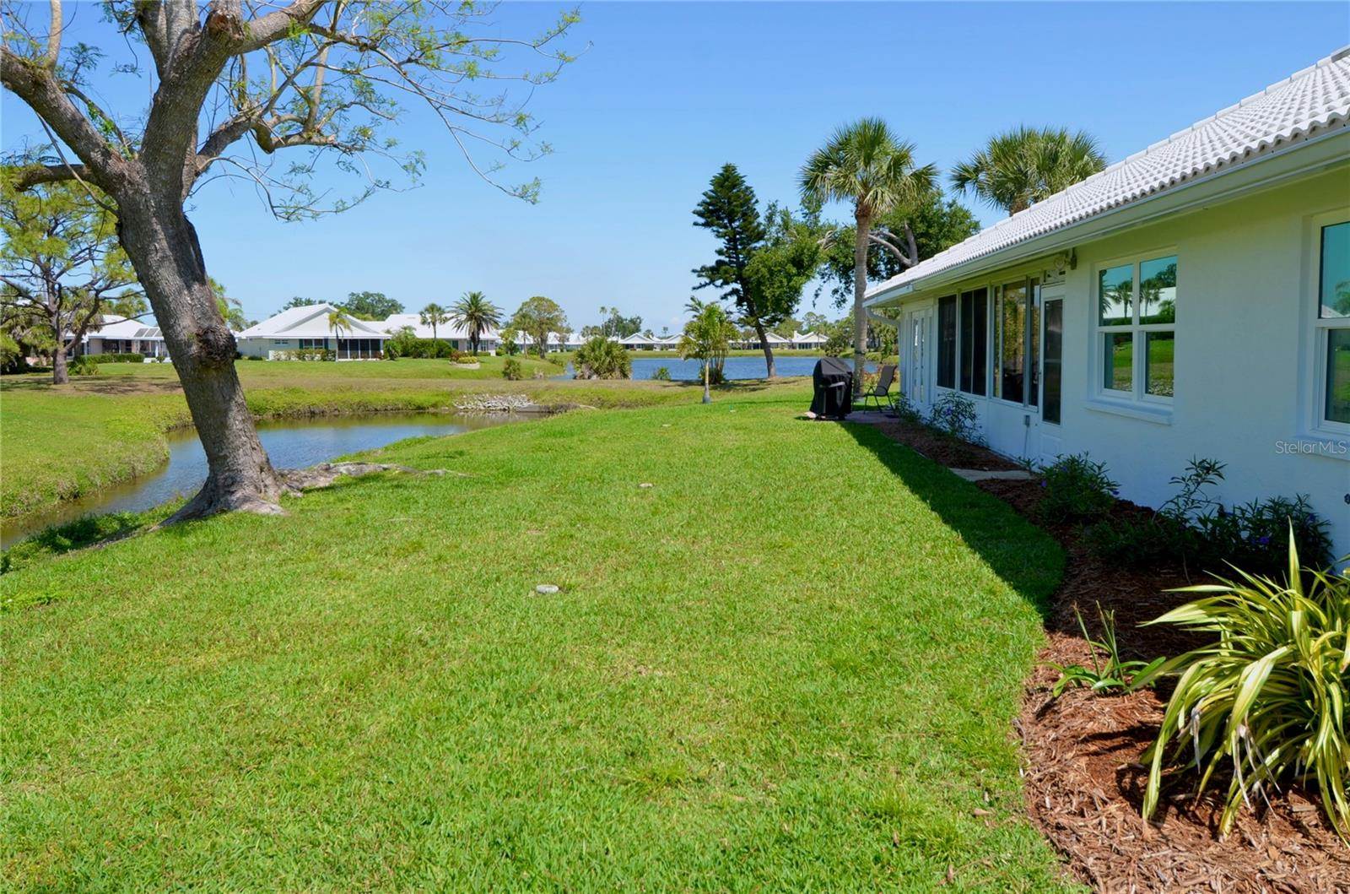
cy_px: 447
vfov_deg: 36.7
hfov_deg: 53.2
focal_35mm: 36
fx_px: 1347
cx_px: 675
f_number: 8
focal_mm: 24
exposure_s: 1/250
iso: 100
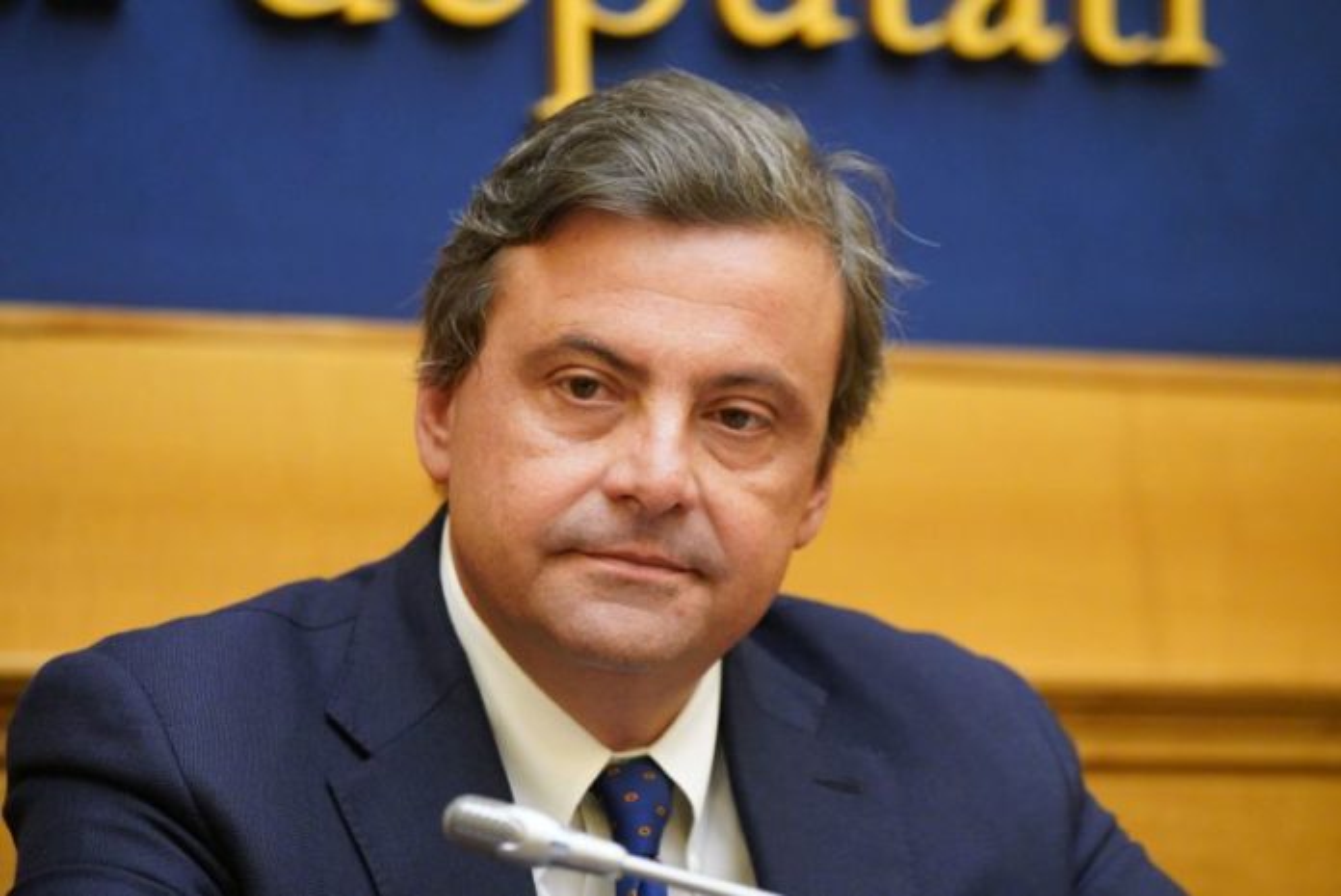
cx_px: 670
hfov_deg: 13.0
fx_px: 5889
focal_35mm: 158
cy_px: 448
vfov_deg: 8.7
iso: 10000
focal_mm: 158
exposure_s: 1/160
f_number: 5
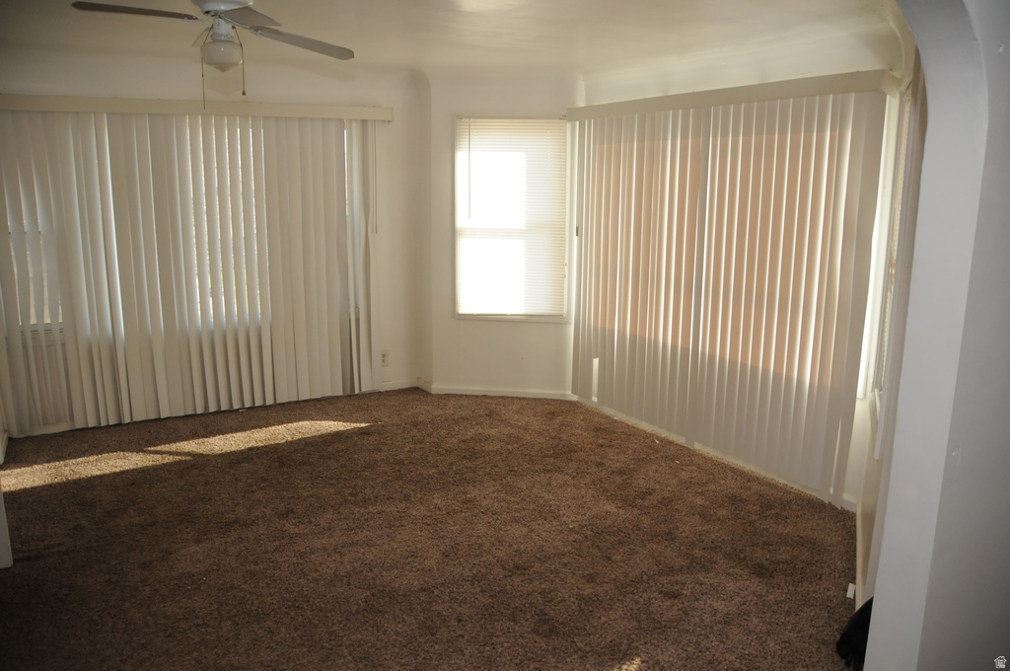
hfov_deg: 67.4
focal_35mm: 27
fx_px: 757
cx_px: 505
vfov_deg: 47.8
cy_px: 336
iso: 800
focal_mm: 18
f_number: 3.5
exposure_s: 1/1000
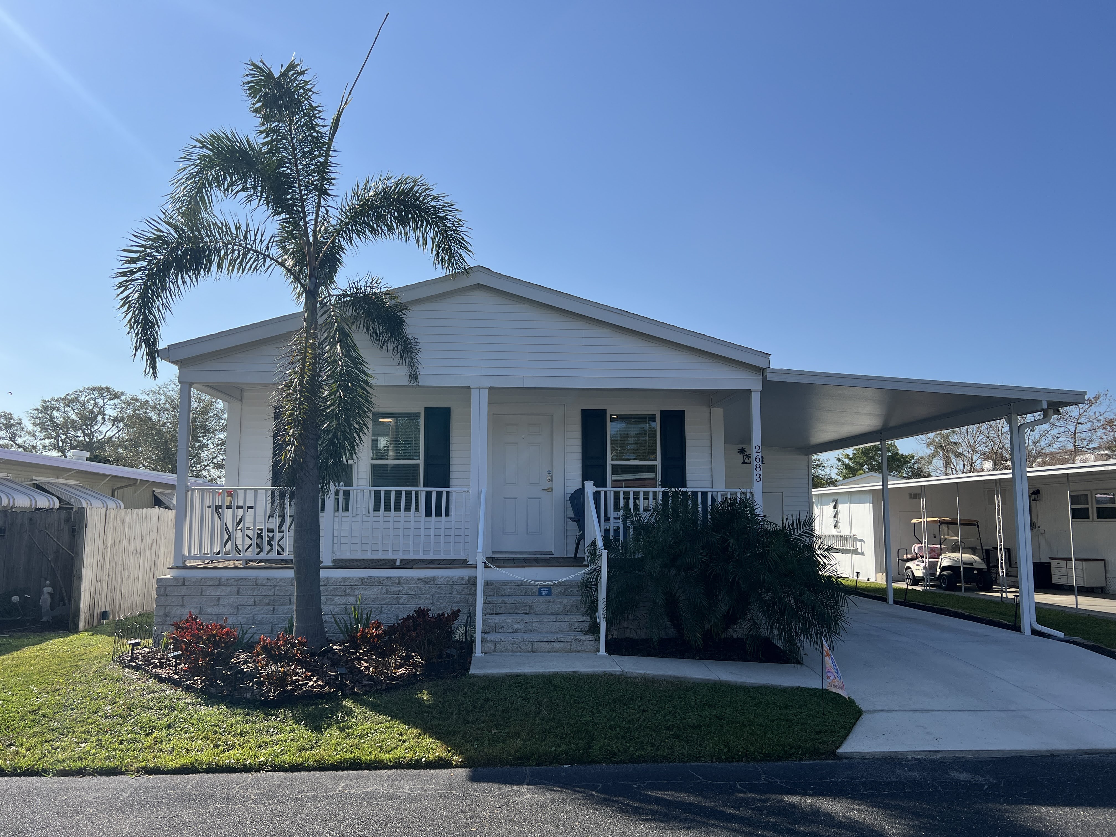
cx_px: 558
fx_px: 838
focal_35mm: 26
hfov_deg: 67.3
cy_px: 418
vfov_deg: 53.1
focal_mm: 5.7
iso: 50
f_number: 1.5
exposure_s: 1/4831
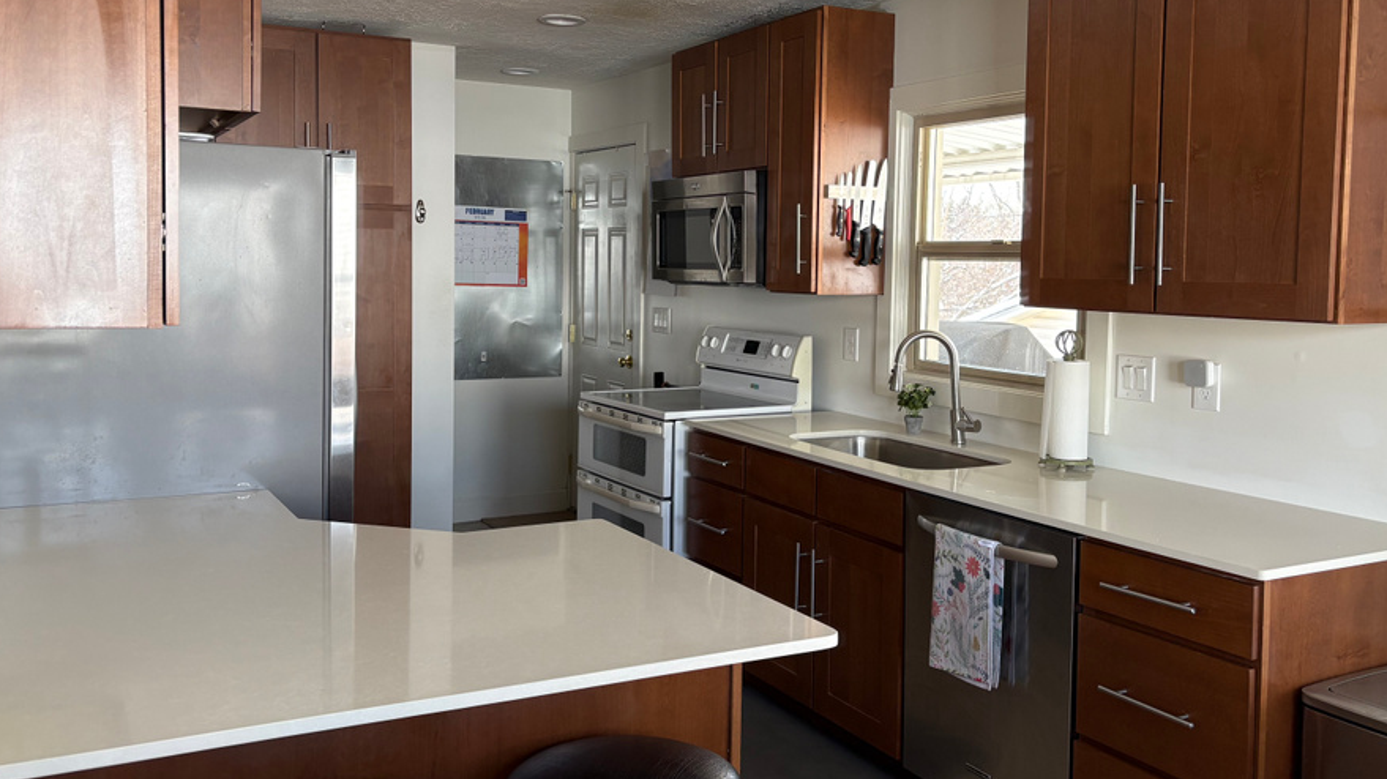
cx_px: 696
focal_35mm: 33
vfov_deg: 35.5
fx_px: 1213
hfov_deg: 59.5
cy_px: 330
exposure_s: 1/121
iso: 80
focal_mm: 5.96
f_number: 1.6
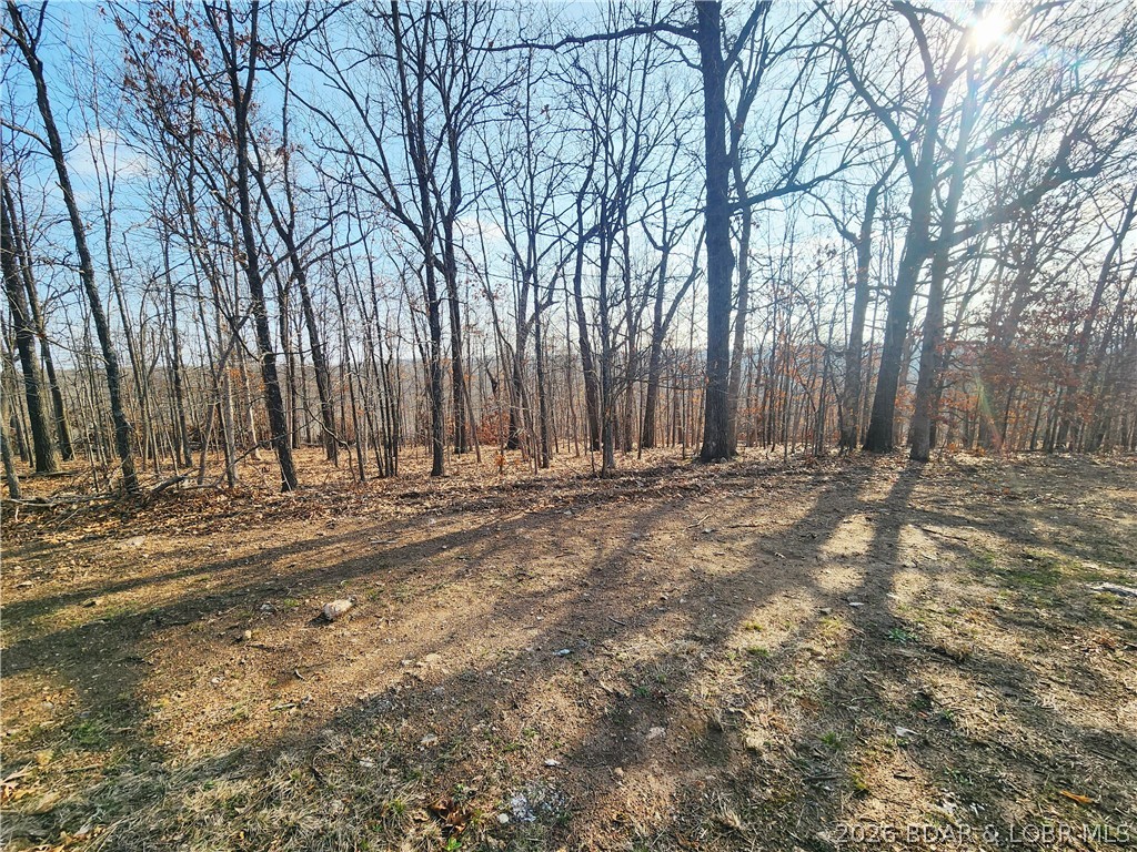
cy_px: 426
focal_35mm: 13
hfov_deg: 106.2
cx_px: 568
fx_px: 427
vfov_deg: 89.9
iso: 50
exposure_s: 1/1667
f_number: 2.2
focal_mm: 2.2
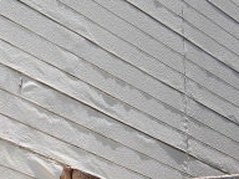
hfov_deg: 9.9
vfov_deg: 7.5
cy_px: -48
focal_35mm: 197
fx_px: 1360
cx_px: -54
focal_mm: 10.54
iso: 100
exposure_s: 1/800
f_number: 4.2
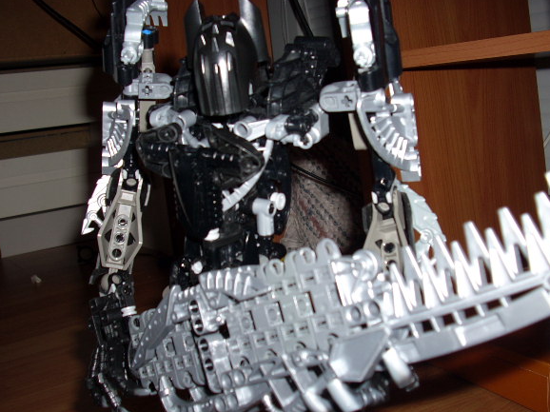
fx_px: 651
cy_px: 200
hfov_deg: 45.8
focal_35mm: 41
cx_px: 274
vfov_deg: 35.1
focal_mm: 6.2
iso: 64
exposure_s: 1/60
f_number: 2.8
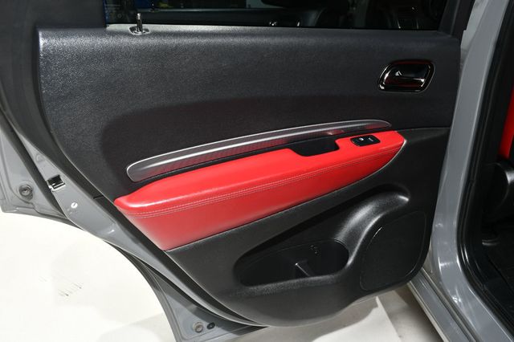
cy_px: 171
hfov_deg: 55.8
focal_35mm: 34
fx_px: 485
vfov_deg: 38.8
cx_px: 257
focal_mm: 23
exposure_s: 1/160
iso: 100
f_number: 8
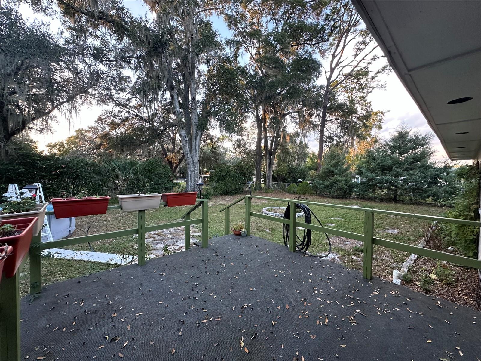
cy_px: 180
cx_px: 240
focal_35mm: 14
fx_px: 195
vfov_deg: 85.7
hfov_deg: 102.1
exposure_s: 1/99
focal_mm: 2.22
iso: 160
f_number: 2.2
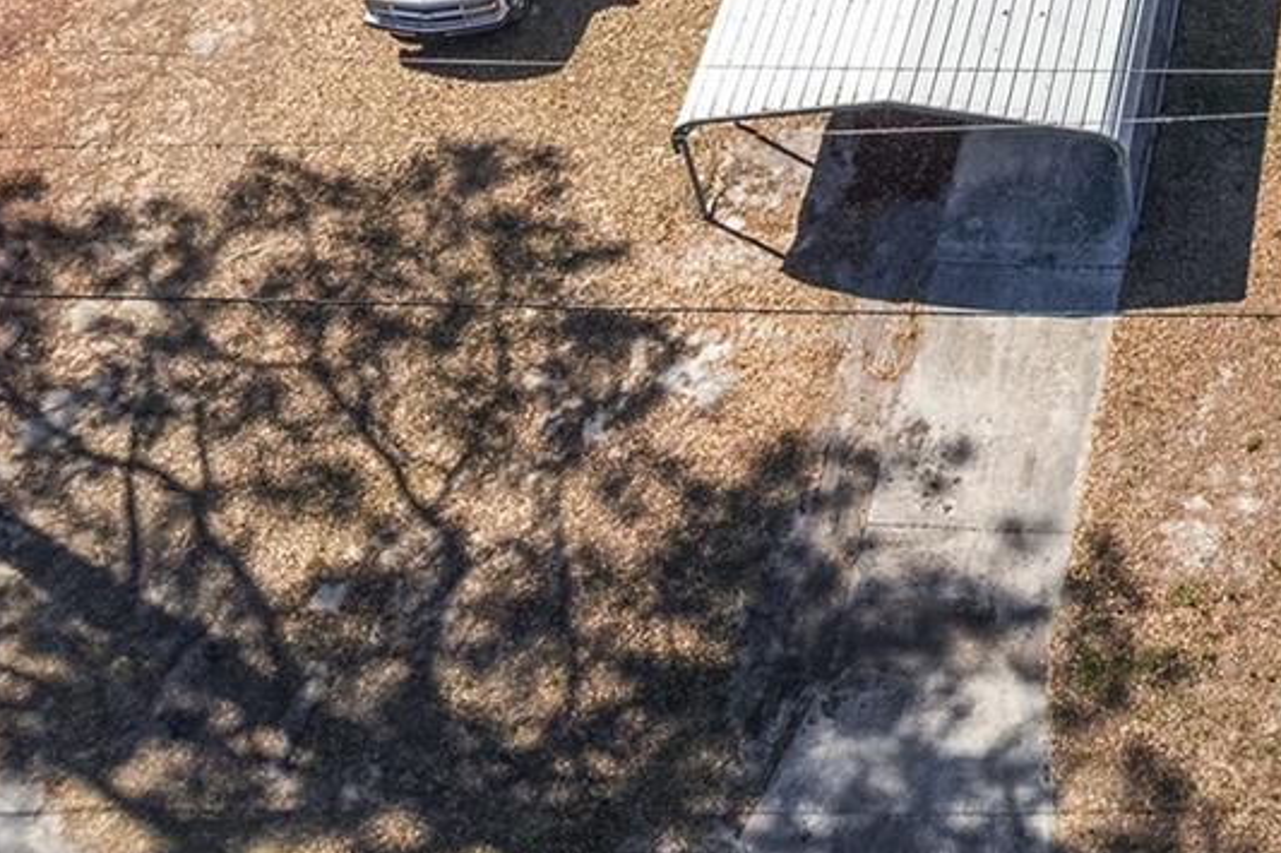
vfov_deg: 19.0
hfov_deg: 26.9
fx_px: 2348
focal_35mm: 66
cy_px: -268
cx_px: 1553
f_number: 2.8
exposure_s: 1/1600
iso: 130
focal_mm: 8.38
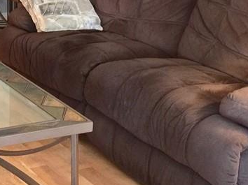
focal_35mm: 84
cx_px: 3
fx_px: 601
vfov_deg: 16.7
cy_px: -46
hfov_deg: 22.4
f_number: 2.2
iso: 80
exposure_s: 1/4
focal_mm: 4.15
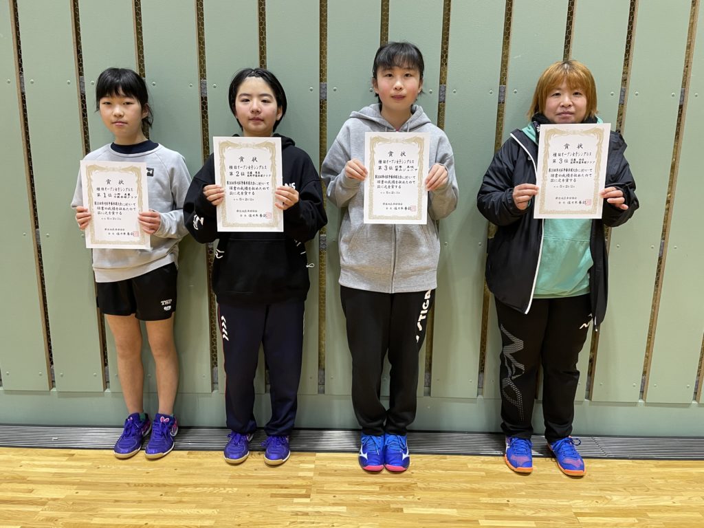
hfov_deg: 67.3
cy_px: 264
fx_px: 529
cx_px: 352
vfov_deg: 53.1
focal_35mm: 26
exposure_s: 1/50
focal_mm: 4.2
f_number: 1.6
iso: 125
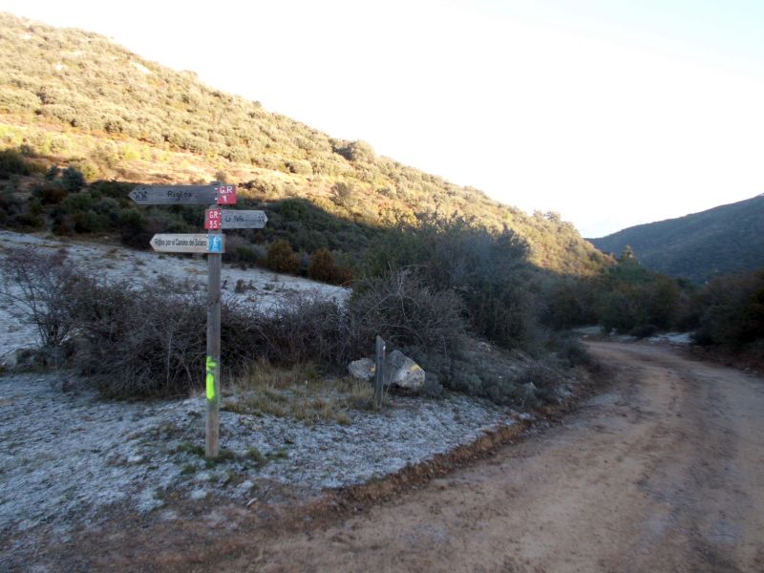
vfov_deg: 42.9
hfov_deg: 55.4
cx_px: 382
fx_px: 728
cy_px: 286
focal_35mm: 33
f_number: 3.6
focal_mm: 6
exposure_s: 1/100
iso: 100
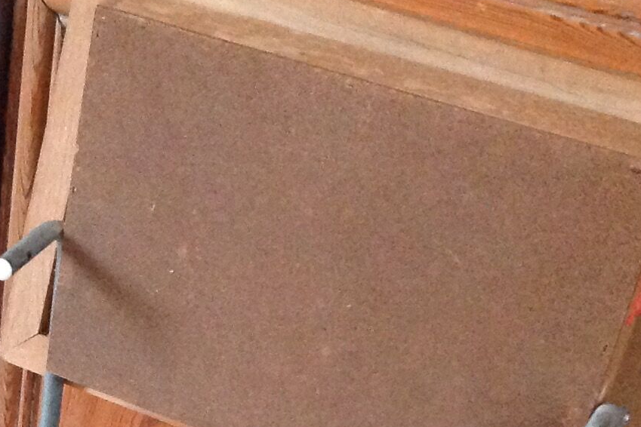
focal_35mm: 111
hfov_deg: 17.6
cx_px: -103
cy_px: 661
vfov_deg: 11.7
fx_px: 1976
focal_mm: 4.28
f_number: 2.4
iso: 500
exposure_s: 1/15
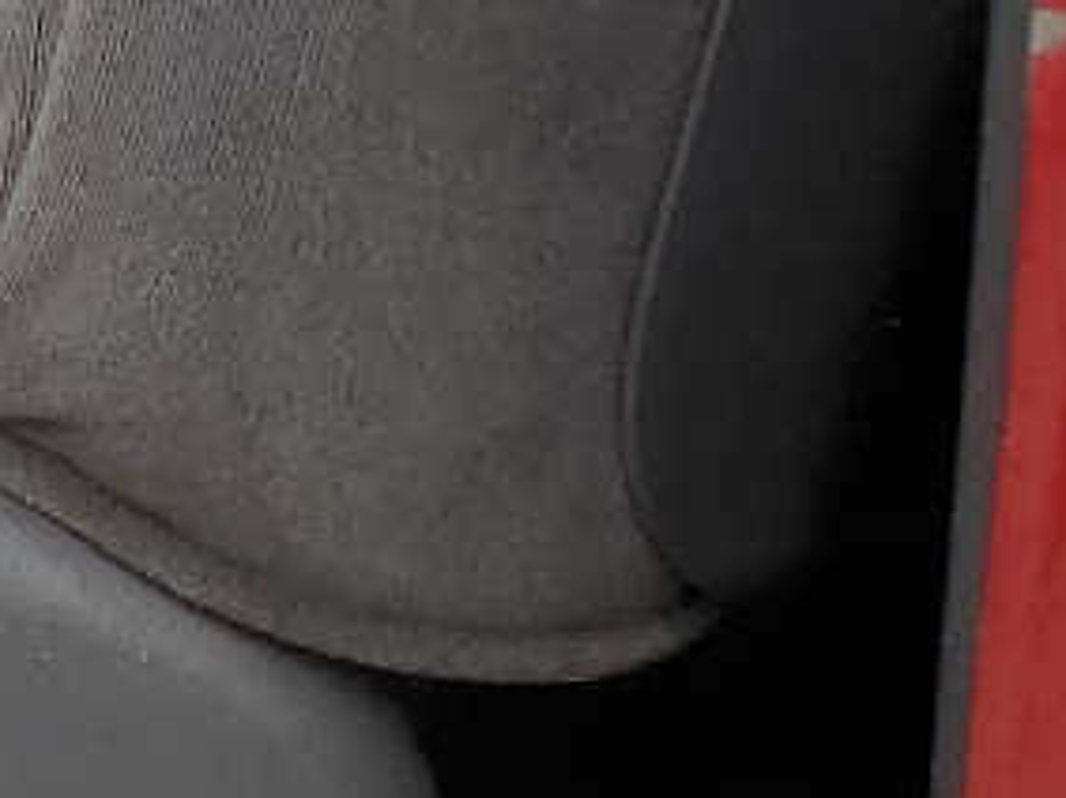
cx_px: -1812
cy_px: -422
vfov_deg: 9.8
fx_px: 4525
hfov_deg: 10.6
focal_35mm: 147
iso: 50
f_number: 1.5
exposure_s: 1/303
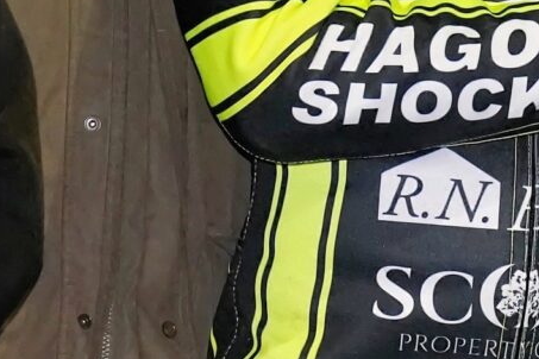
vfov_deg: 2.9
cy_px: 54
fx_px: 7111
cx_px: 673
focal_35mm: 475
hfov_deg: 4.3
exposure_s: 1/400
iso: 6400
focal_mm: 84
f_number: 4
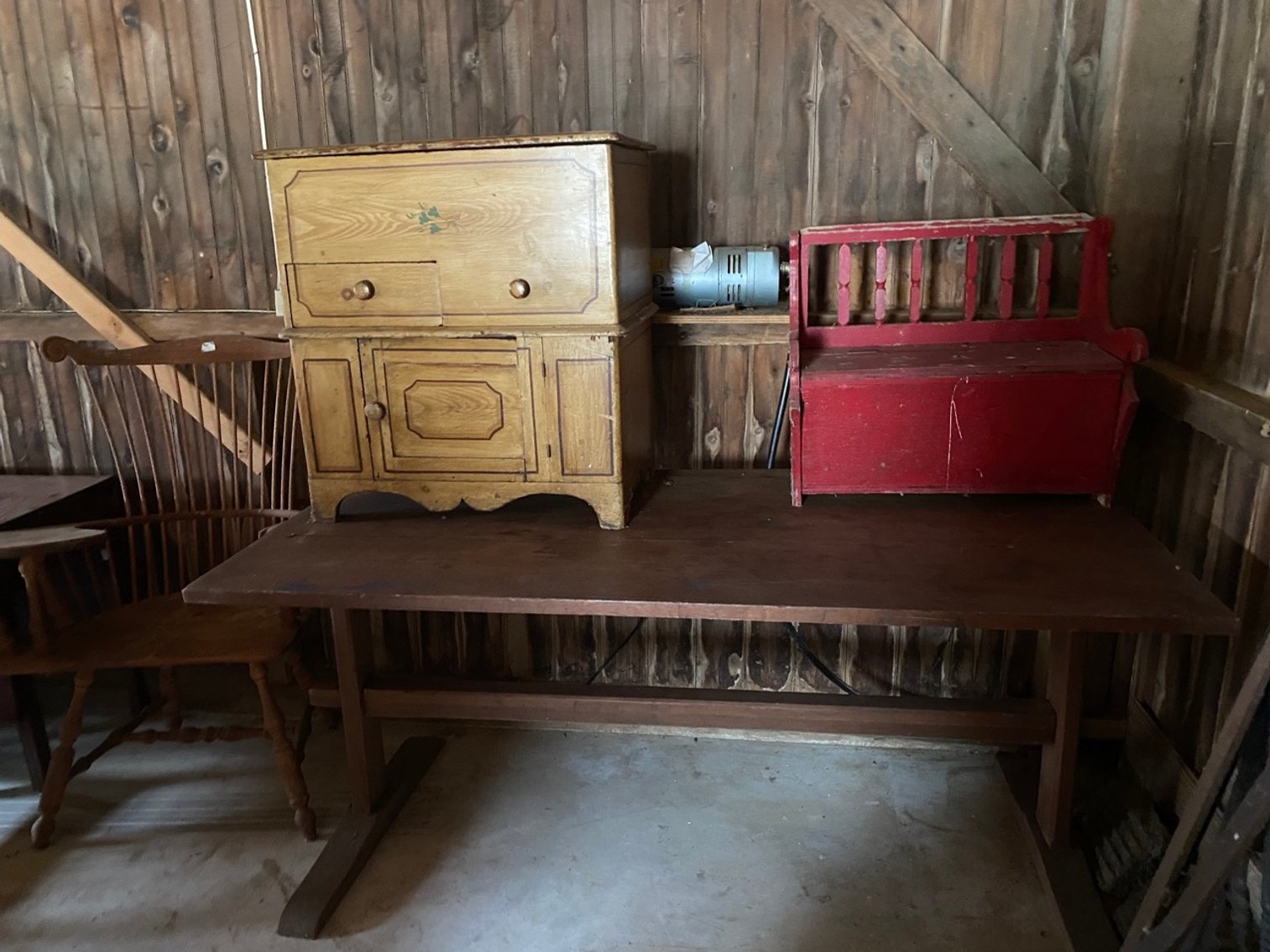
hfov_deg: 67.3
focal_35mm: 26
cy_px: 476
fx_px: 954
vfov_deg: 53.1
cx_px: 635
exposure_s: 1/30
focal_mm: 4.25
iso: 1000
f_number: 1.8
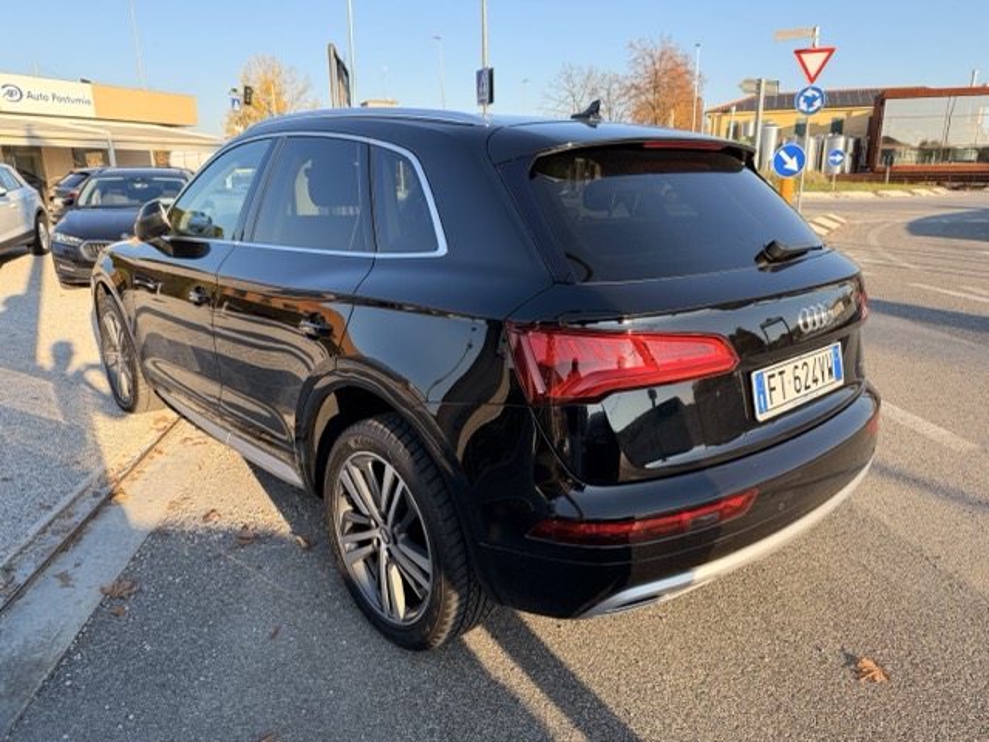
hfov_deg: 71.6
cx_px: 494
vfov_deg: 56.8
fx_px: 686
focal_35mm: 24
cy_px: 371
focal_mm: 6.76
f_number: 1.78
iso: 100
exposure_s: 1/1271
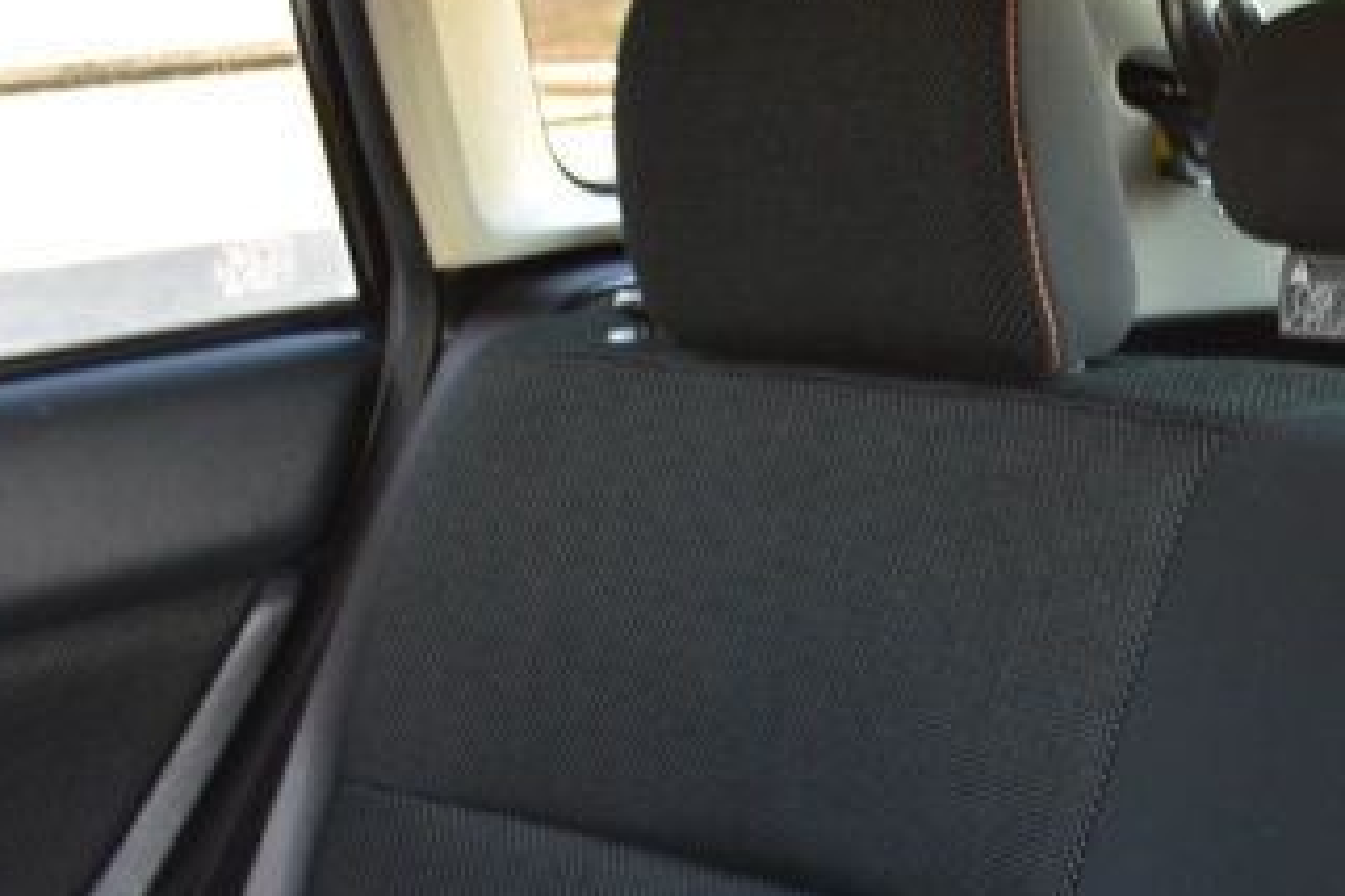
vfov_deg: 15.7
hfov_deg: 21.9
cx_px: 1622
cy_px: 796
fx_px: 3213
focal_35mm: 86
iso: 400
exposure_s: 1/15
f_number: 6.3
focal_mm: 18
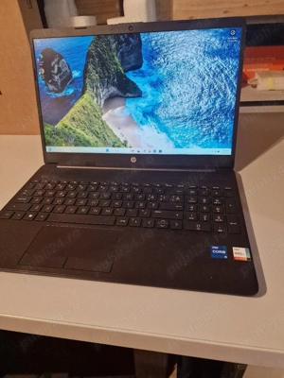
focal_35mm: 23
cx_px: 142
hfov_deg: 58.9
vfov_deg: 73.9
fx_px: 252
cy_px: 189
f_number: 1.8
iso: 640
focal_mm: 6.4
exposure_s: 1/100
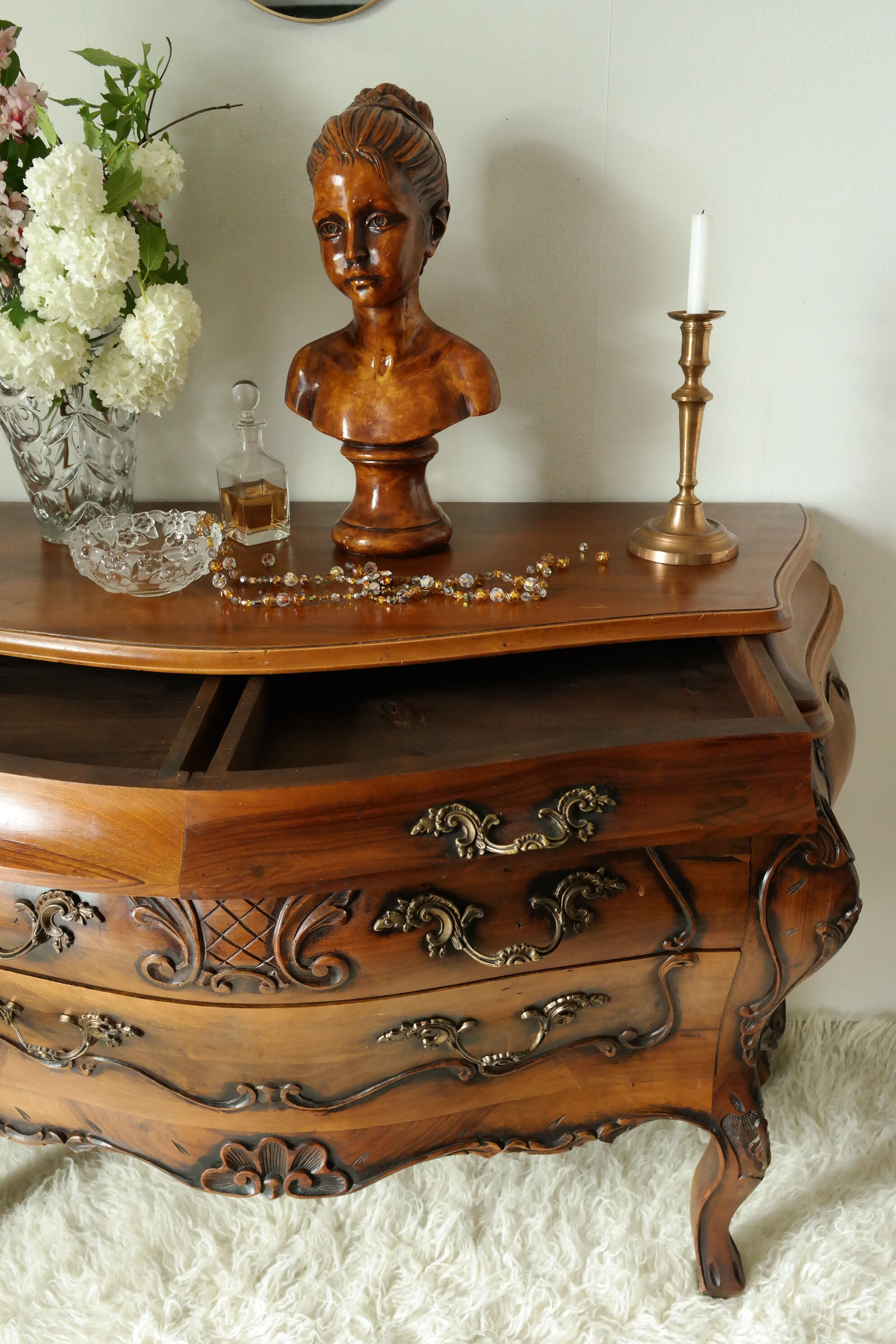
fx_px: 1120
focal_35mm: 30
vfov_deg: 61.9
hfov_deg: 43.6
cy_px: 672
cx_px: 448
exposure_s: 1/50
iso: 1600
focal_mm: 20
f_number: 5.6
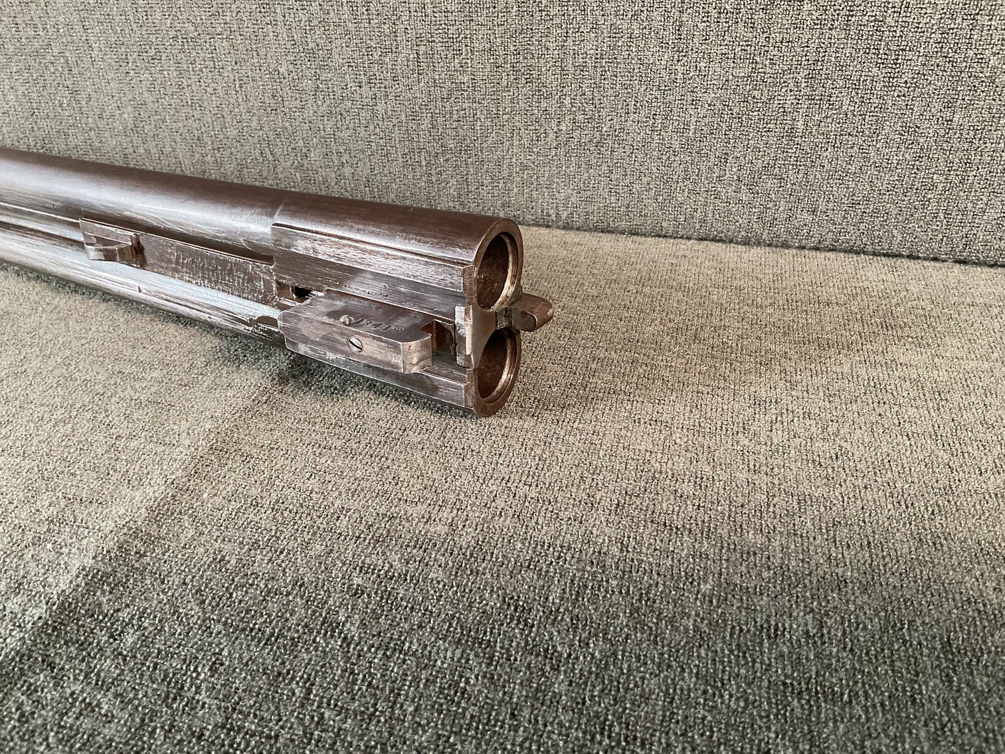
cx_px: 502
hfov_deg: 61.7
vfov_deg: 48.2
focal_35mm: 29
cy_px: 377
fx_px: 842
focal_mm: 3
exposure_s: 1/60
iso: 250
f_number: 1.8
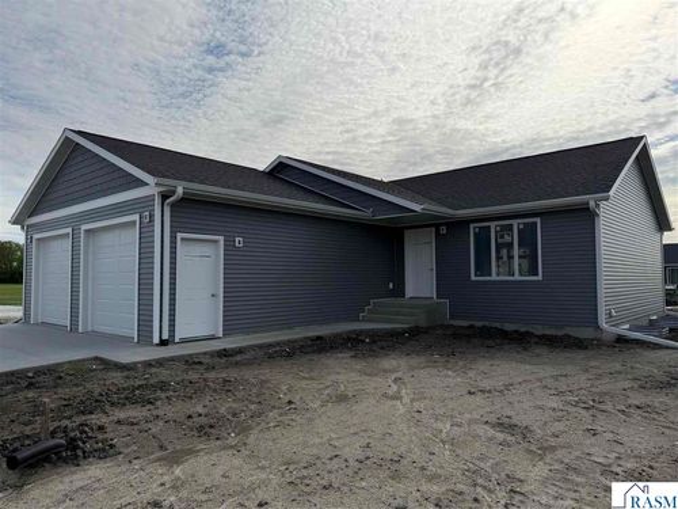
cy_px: 254
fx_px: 470
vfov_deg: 56.8
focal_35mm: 24
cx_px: 339
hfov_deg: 71.6
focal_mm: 6.76
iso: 100
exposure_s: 1/14286
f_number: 1.78
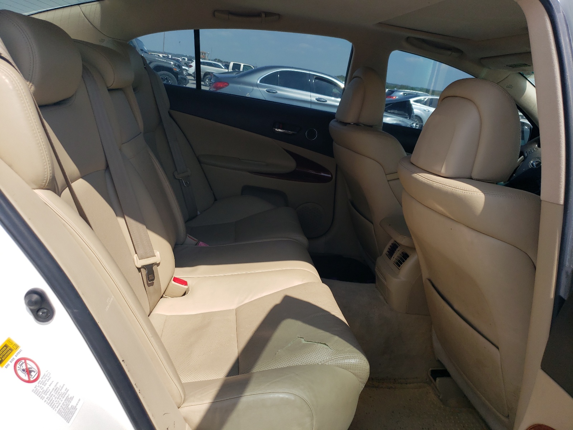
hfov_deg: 67.3
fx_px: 430
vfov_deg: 53.1
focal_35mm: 26
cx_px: 286
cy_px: 215
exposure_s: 1/3333
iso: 50
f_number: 1.5
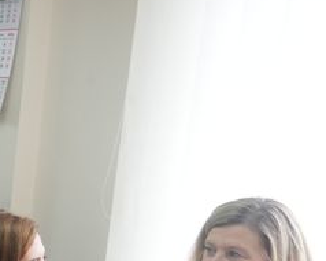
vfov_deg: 15.3
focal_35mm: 97
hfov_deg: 15.3
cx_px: -353
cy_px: 317
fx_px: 935
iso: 1600
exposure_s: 1/30
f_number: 10
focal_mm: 24
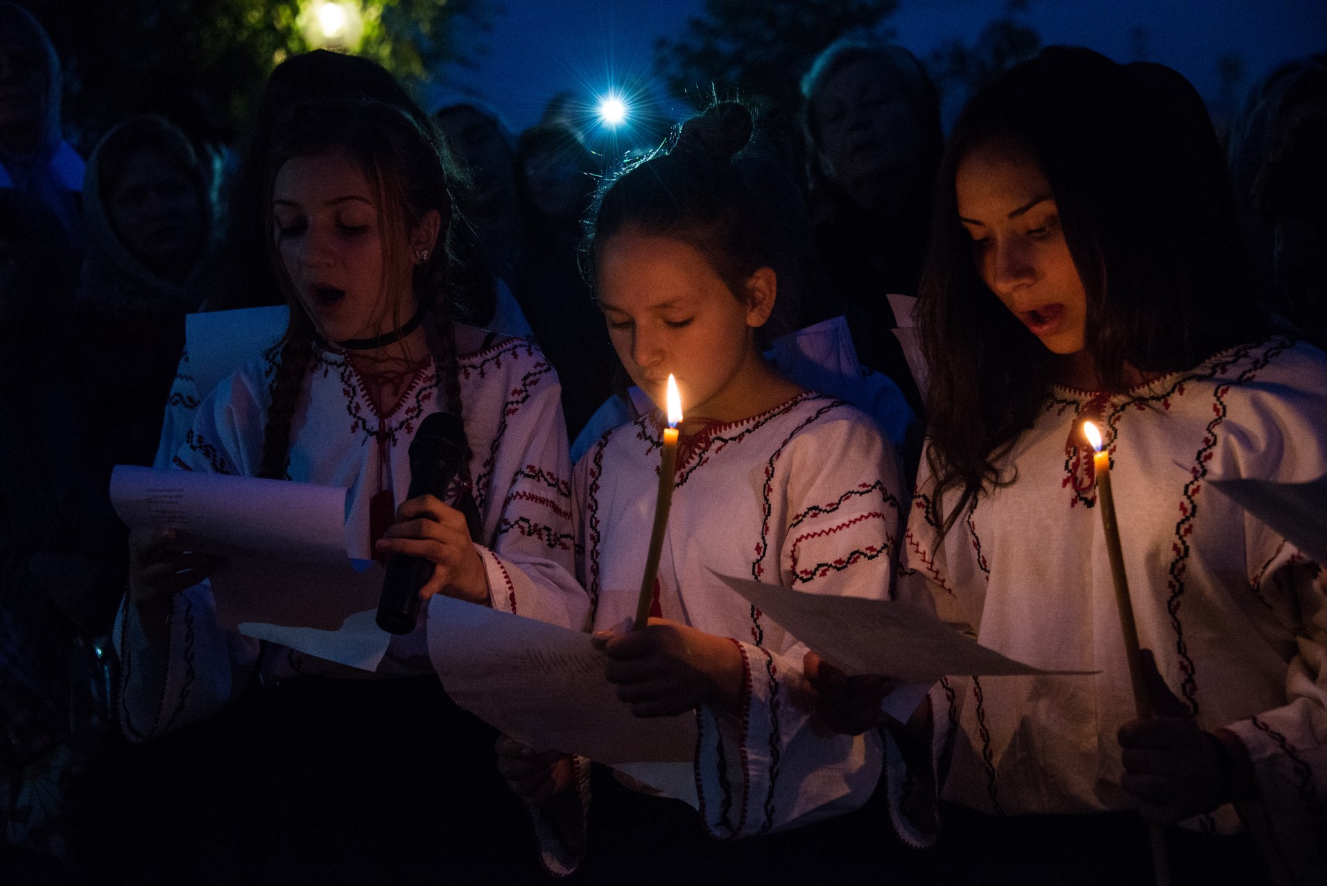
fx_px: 2655
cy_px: 443
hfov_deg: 28.1
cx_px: 664
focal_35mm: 72
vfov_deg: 18.9
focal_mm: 72
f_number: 5
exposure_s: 1/80
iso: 6400
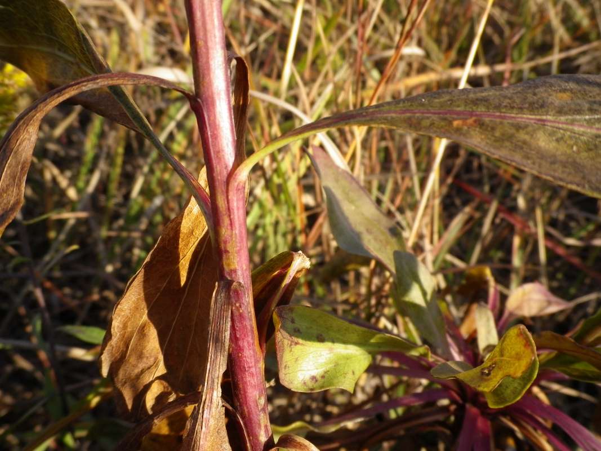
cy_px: 226
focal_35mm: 35
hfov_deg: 52.6
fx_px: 608
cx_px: 300
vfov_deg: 40.7
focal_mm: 6.36
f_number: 3.9
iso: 80
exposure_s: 1/250
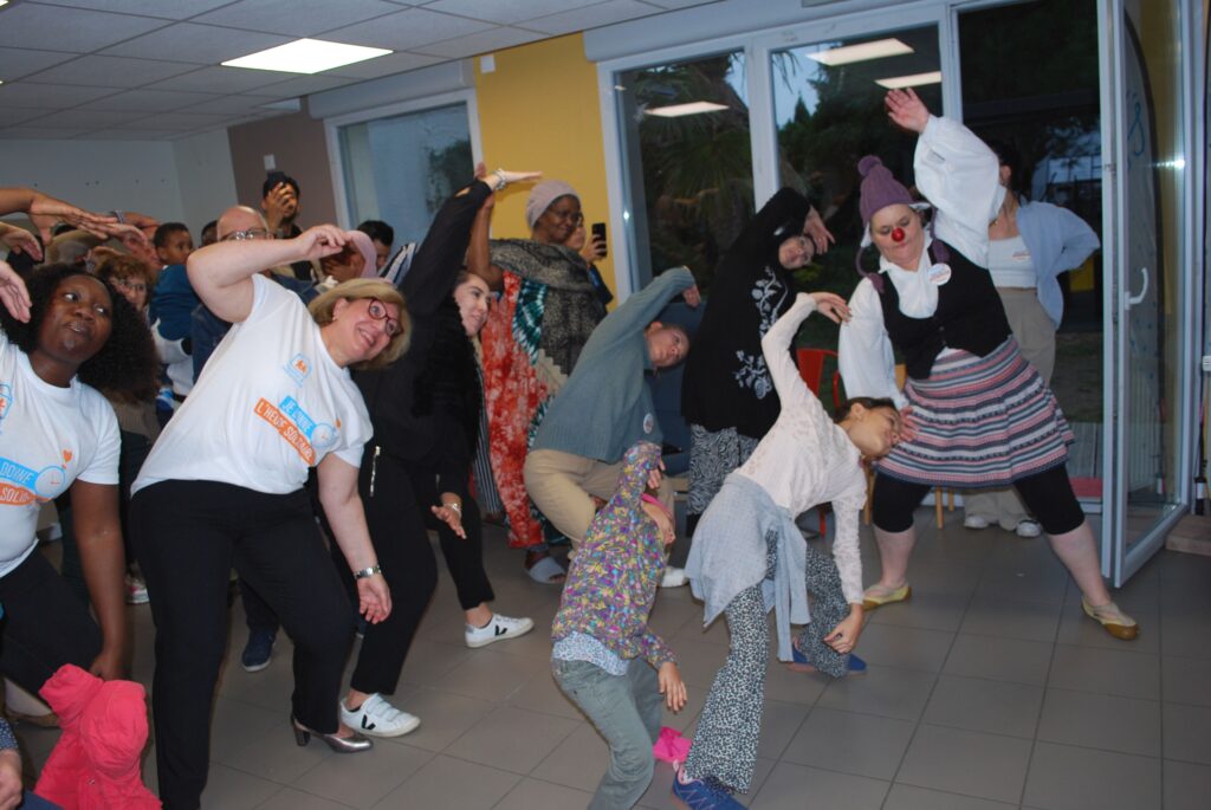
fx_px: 909
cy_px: 405
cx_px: 606
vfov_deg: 48.0
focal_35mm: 27
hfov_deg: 67.3
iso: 200
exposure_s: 1/60
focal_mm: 18
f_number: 3.5
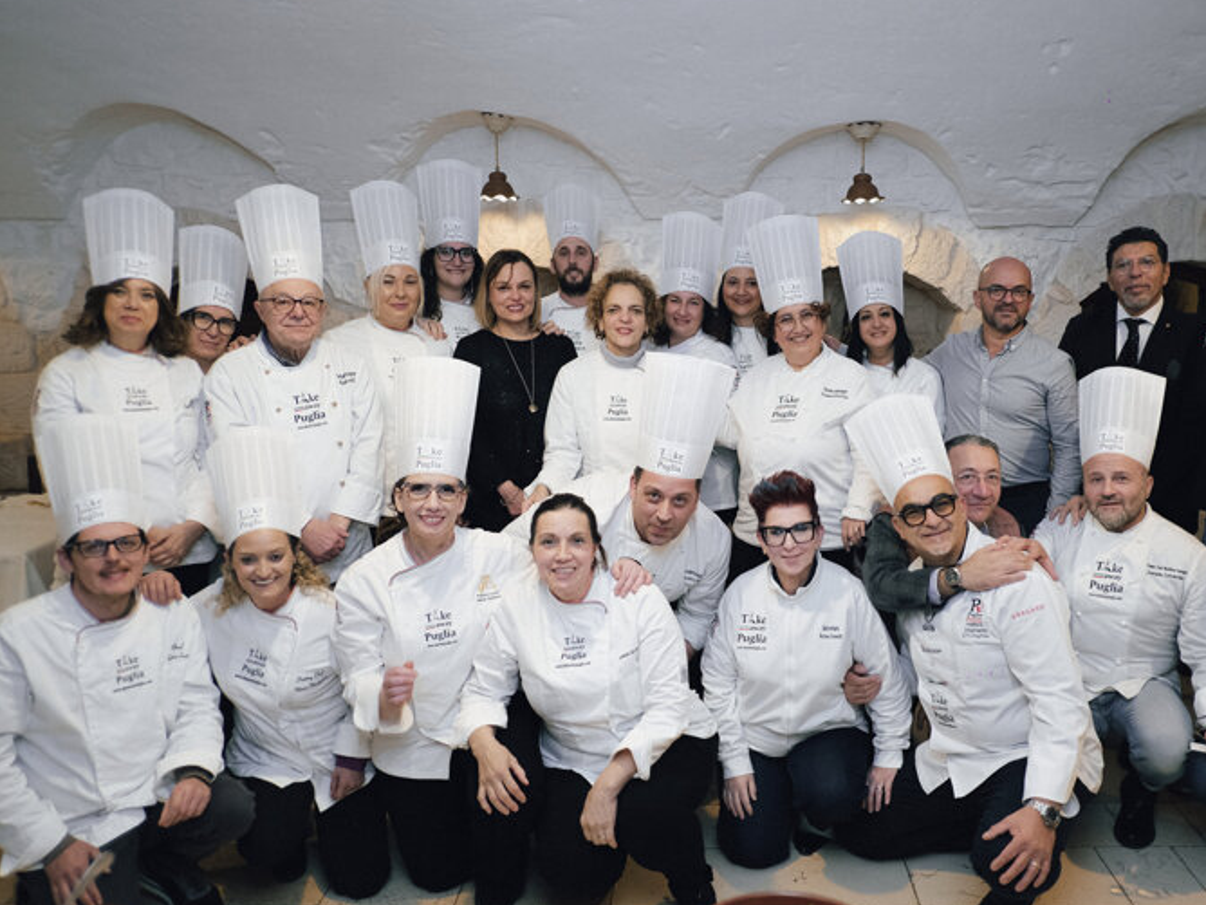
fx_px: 1045
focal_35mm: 30
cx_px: 695
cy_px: 452
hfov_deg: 59.7
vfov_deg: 46.8
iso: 1250
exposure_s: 1/125
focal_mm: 18
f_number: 2
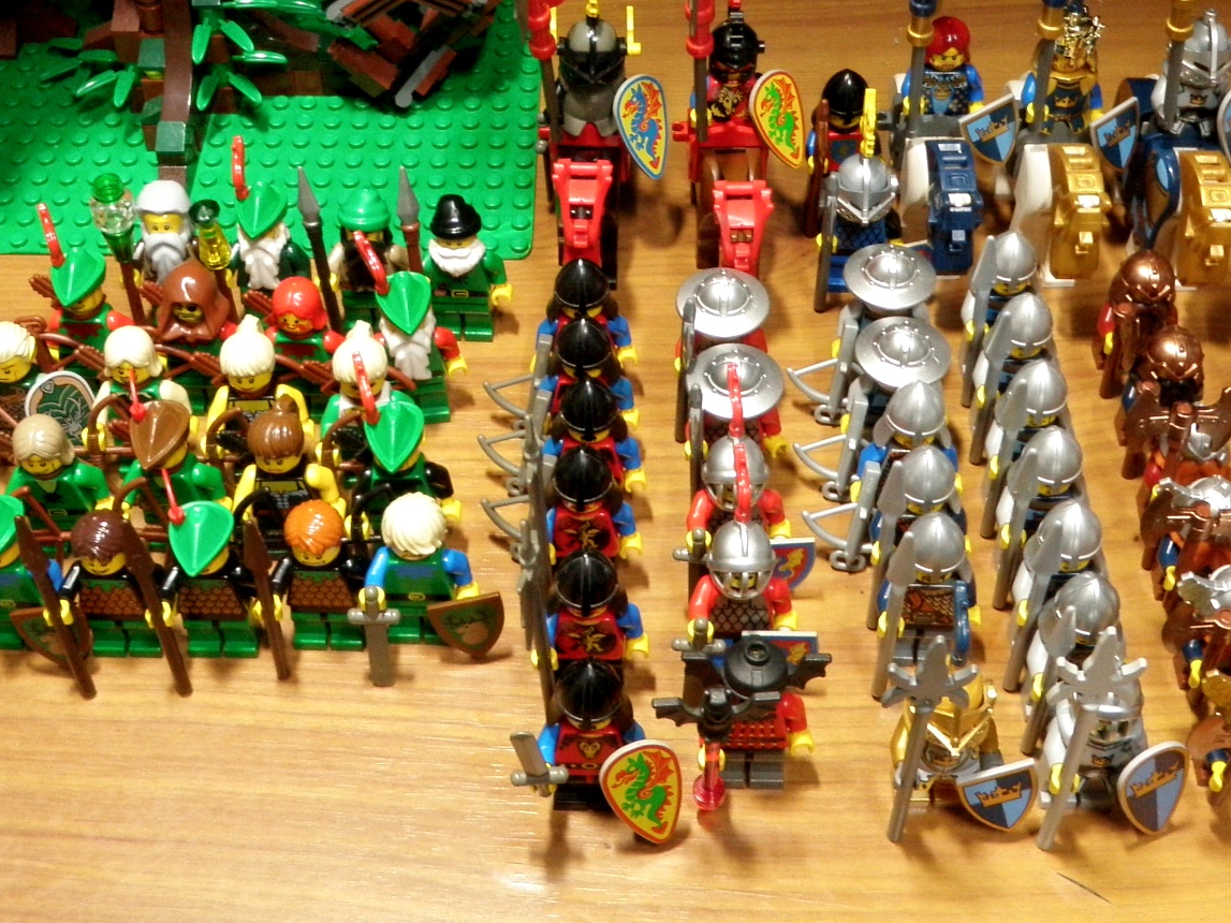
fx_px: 1778
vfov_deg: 28.3
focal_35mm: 50
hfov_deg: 38.2
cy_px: 145
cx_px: 605
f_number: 3.5
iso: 200
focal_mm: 5
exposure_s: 1/5
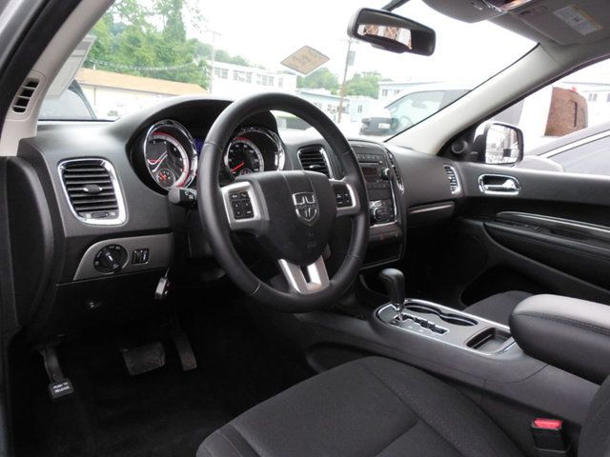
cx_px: 305
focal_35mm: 25
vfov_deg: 54.9
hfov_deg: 69.4
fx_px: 441
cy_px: 228
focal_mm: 4.5
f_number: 3.3
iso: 450
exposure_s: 1/250
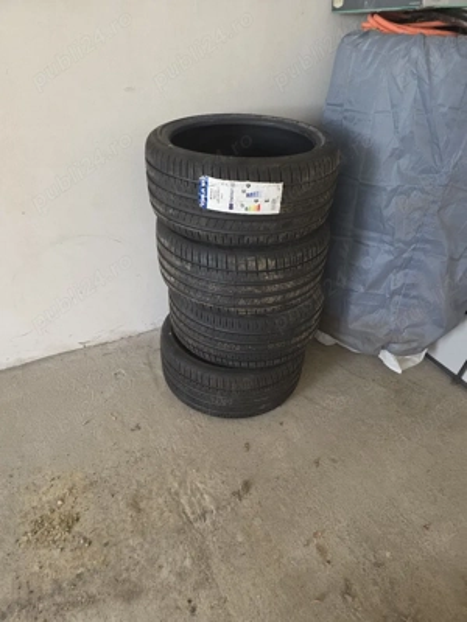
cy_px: 311
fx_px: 414
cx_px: 234
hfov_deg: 58.9
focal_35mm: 23
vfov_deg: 73.9
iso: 250
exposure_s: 1/101
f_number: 1.7
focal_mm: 6.3
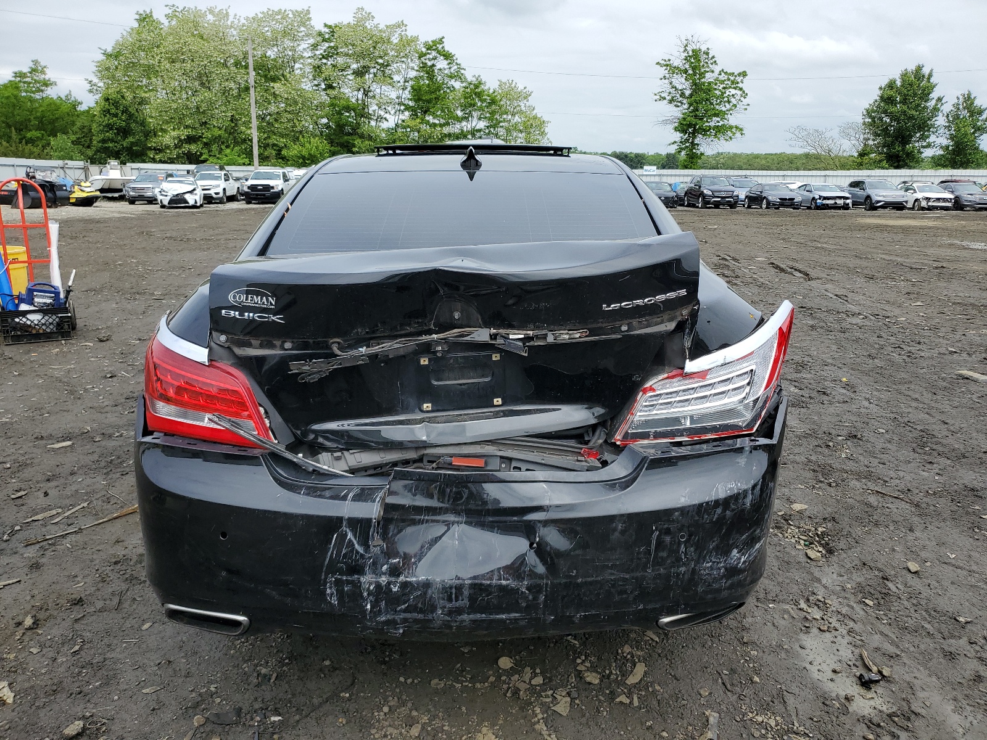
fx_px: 741
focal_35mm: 26
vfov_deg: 53.1
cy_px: 370
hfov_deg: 67.3
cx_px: 494
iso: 50
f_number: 1.5
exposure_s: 1/3333
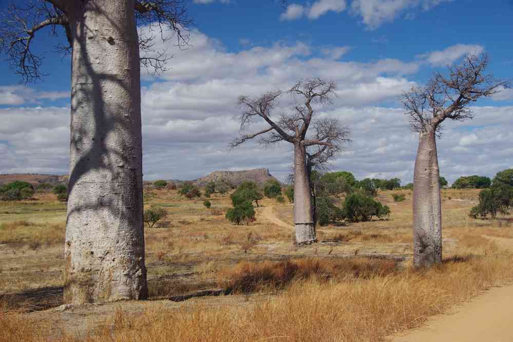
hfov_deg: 37.9
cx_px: 256
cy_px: 171
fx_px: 748
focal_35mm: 52
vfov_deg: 25.8
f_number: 11
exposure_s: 1/125
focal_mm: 35
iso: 200
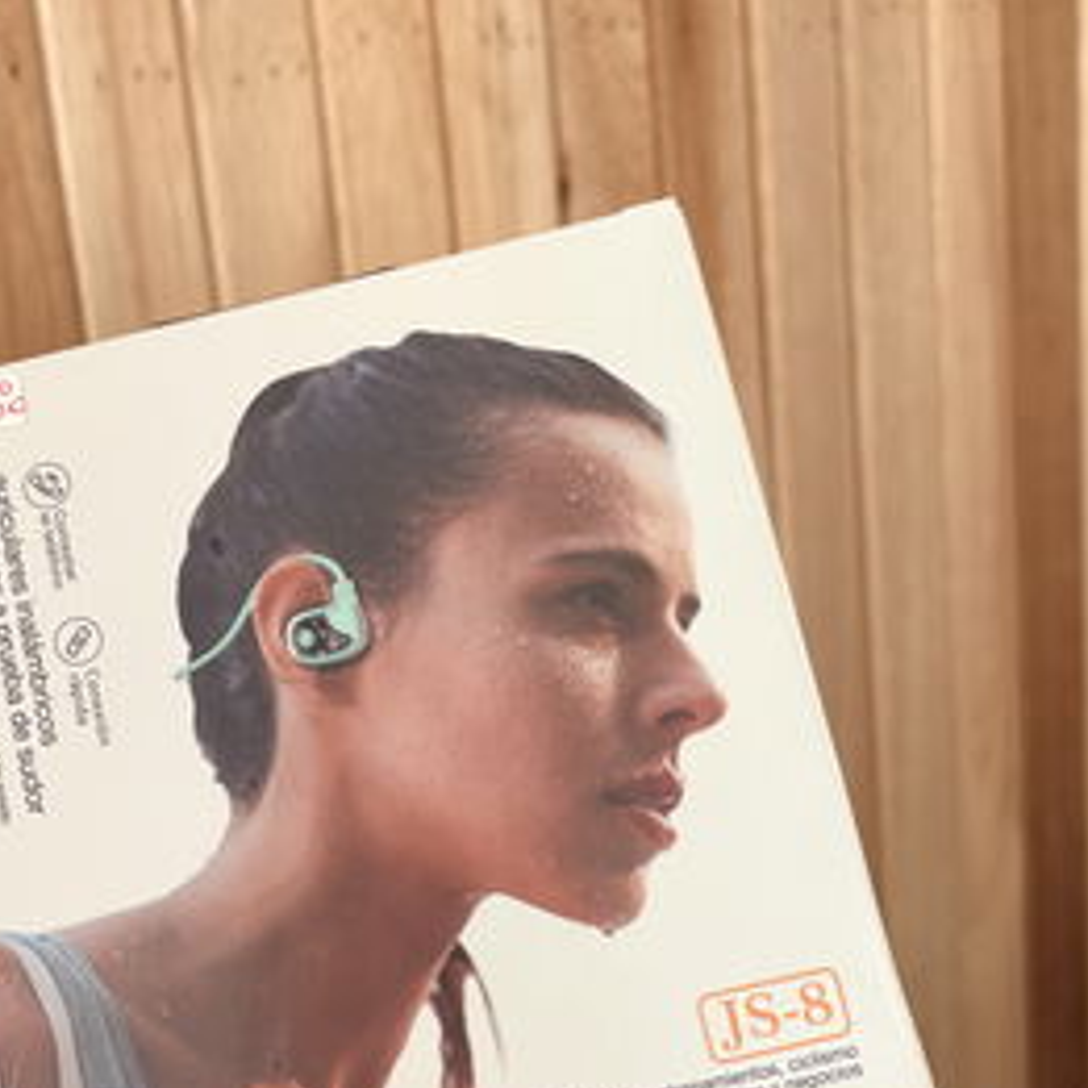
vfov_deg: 36.0
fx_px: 1671
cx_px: 363
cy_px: 627
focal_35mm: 47
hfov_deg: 35.7
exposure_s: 1/122
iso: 40
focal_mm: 5.96
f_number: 1.6
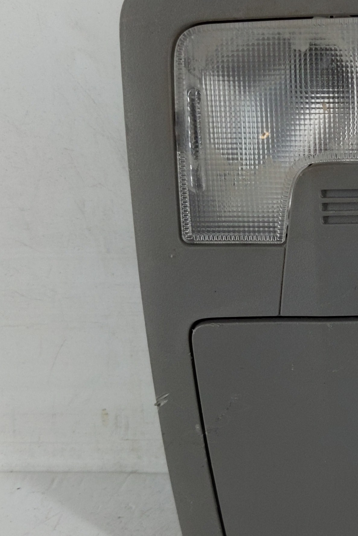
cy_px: 323
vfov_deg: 33.8
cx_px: 493
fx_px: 880
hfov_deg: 20.5
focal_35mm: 59
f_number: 1.73
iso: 57
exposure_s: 1/109
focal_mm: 4.38
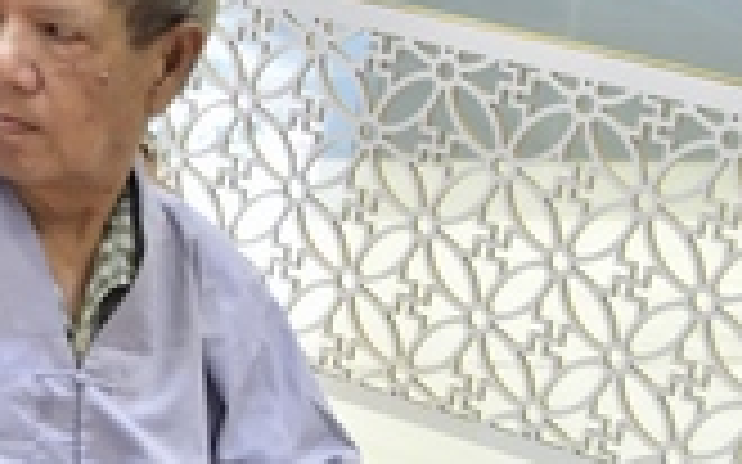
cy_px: 396
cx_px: -157
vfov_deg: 9.3
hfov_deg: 14.4
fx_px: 2850
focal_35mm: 141
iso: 1000
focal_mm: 35
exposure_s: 1/60
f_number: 4
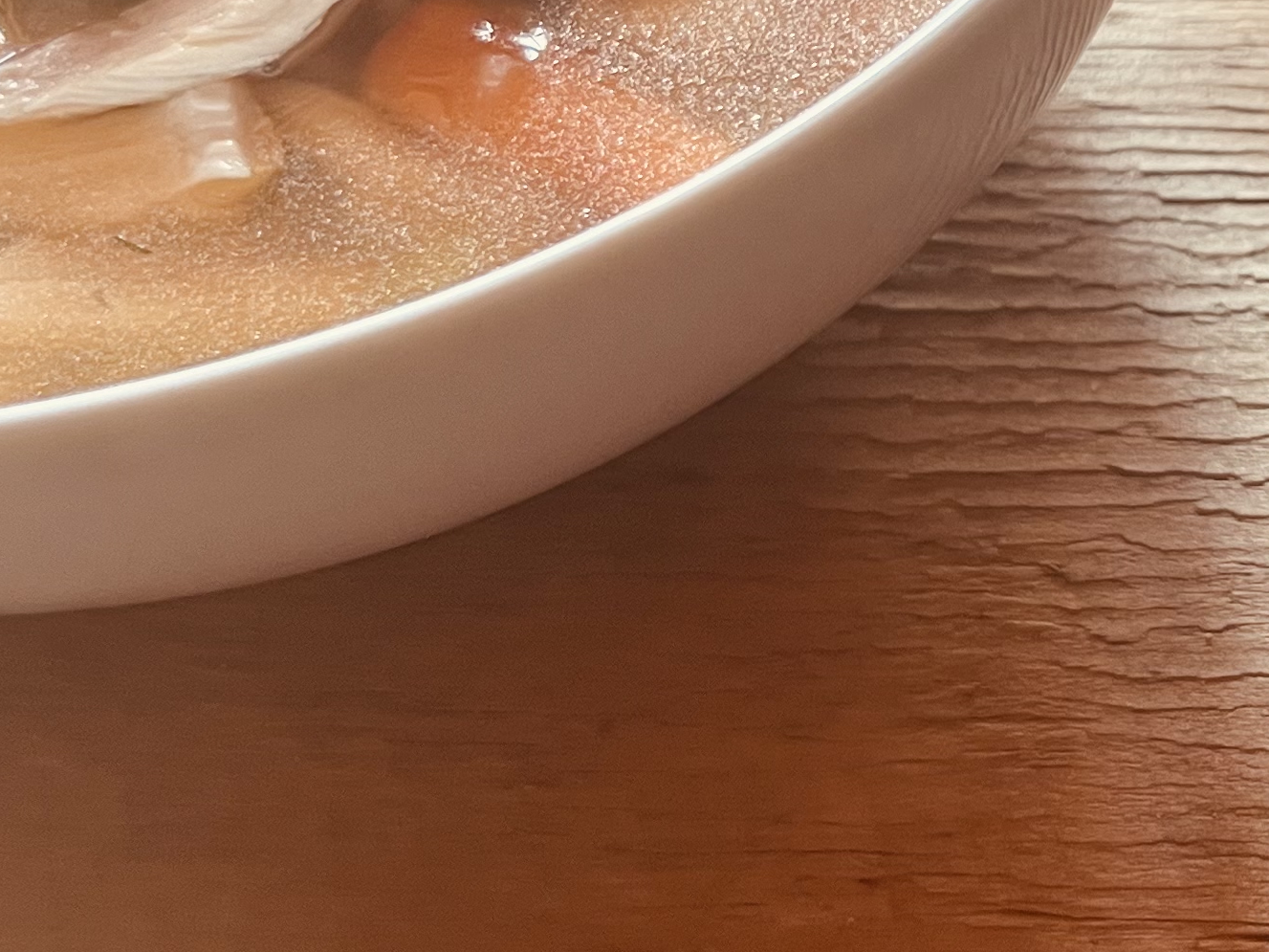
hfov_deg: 23.3
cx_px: 1388
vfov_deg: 18.4
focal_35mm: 79
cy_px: 152
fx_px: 2896
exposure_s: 1/77
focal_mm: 5.7
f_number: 1.5
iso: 125
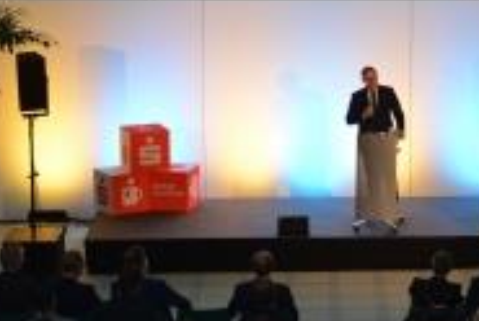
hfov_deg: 14.7
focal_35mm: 138
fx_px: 1839
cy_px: 76
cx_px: 414
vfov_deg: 10.0
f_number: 4.5
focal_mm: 38
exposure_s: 1/80
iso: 400
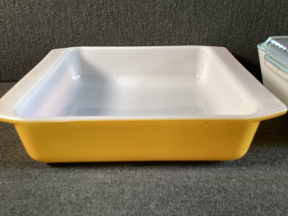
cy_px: 108
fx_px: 258
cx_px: 144
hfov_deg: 58.3
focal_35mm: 31
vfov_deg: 45.4
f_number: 2.4
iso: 80
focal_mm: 3.3
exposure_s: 1/100
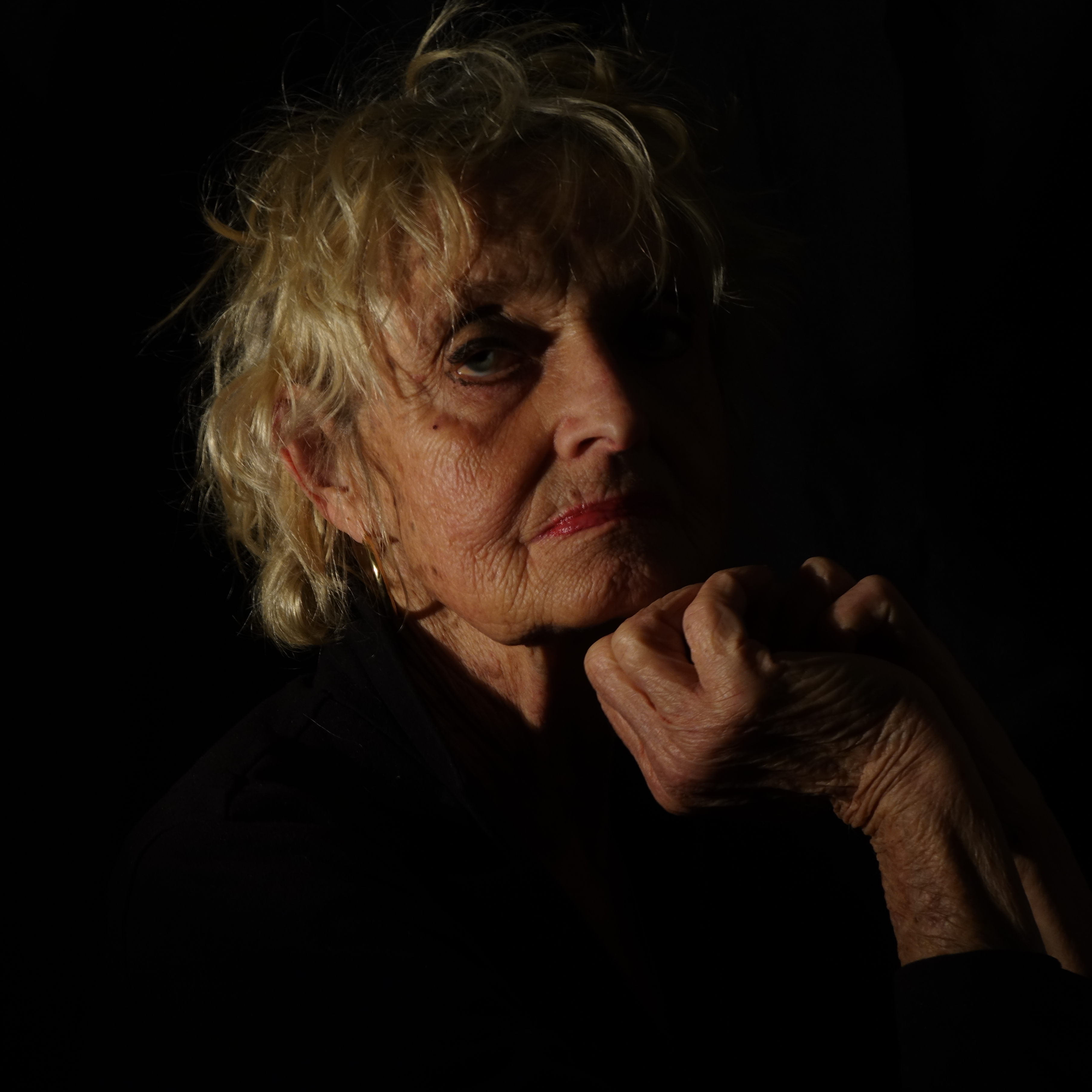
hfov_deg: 23.6
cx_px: 724
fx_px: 2605
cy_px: 544
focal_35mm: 73
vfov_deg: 23.7
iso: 100
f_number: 5
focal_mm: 21.05
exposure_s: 1/1.6
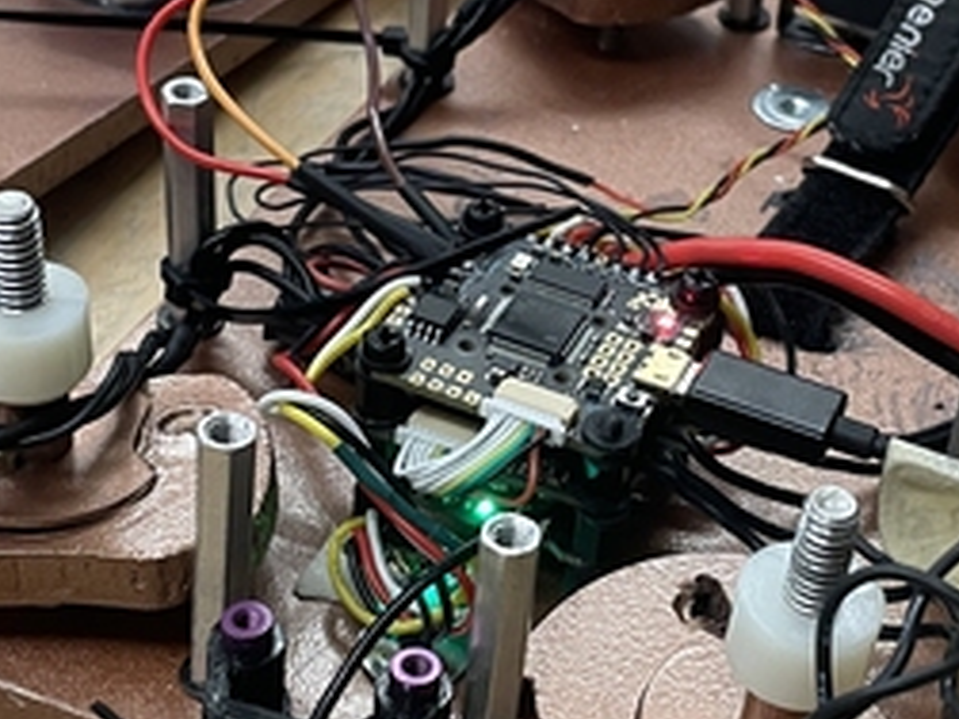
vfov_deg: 17.8
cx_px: 558
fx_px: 2298
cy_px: 375
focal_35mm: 83
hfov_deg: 23.5
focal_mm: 4.2
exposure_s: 1/60
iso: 160
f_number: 1.6
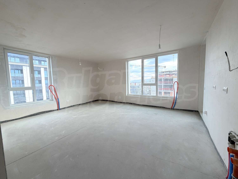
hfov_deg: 102.1
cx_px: 119
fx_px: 96
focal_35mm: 14
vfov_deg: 85.7
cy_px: 90
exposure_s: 1/121
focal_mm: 2.22
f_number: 2.2
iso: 80
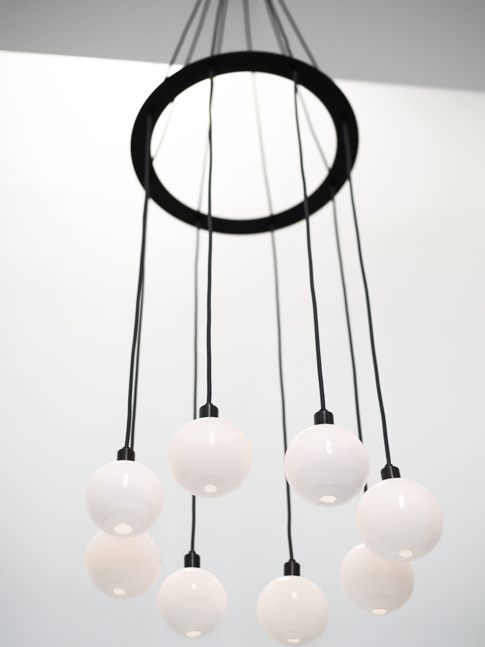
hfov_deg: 26.6
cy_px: 316
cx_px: 245
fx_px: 1028
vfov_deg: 34.9
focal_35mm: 55
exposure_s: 1/200
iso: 800
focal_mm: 50
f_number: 2.8
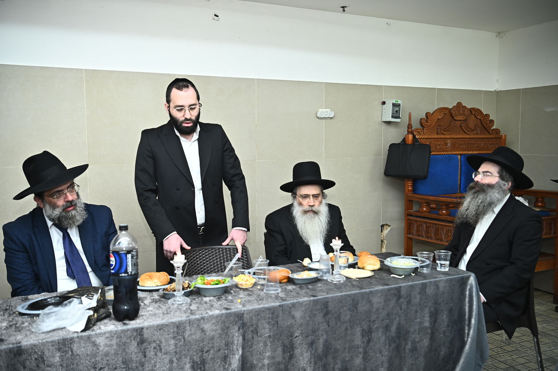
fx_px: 558
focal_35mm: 36
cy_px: 186
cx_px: 279
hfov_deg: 53.2
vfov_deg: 36.8
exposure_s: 1/160
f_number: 3.5
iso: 500
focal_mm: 36
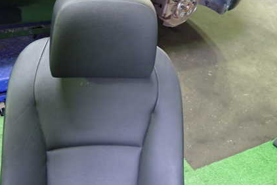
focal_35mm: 37
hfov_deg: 51.2
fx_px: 285
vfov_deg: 35.8
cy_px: 109
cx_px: 100
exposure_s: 1/30
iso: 640
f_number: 2
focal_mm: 4.5
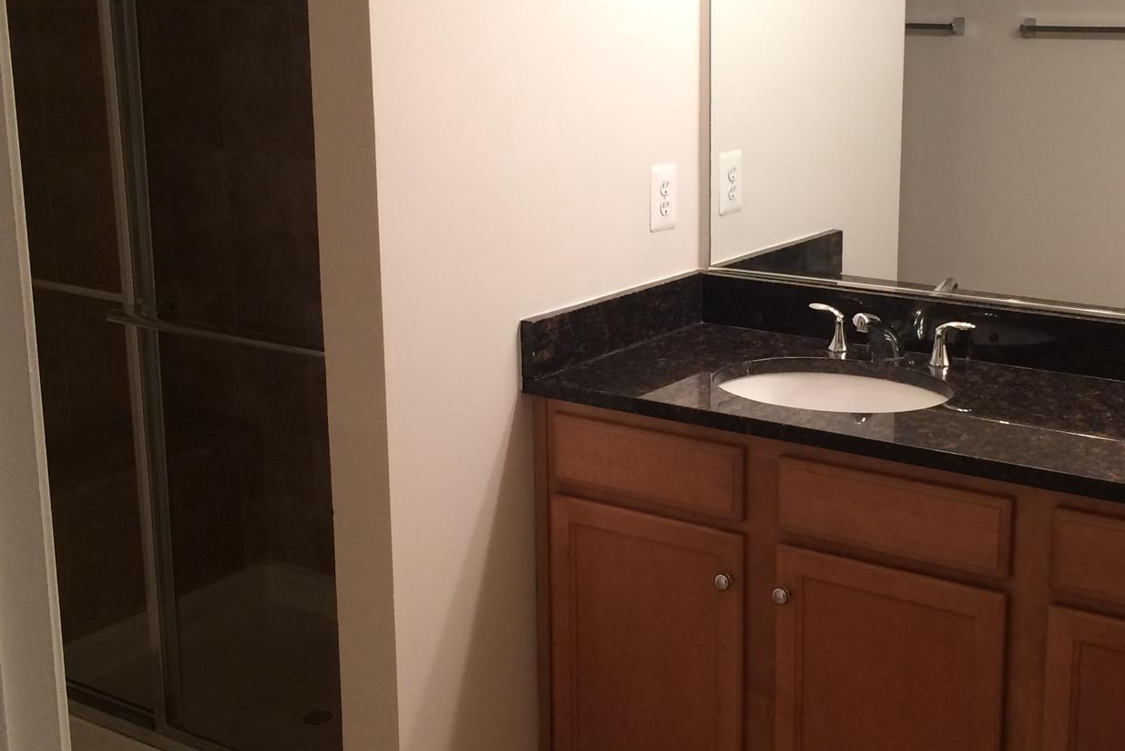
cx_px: 675
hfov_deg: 39.4
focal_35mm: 50
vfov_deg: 27.0
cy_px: 312
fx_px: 1563
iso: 64
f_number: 2.2
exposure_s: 1/30
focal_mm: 4.15
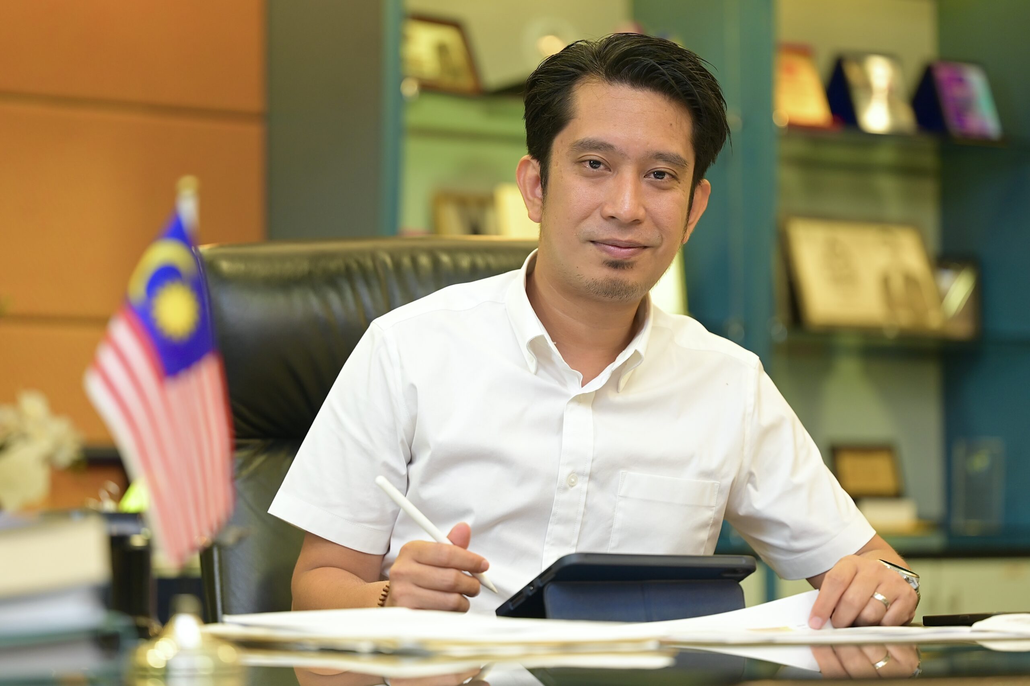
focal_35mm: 89
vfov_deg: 15.4
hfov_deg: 22.9
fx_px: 2546
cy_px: 343
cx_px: 515
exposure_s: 1/200
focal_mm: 89
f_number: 2.8
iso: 800
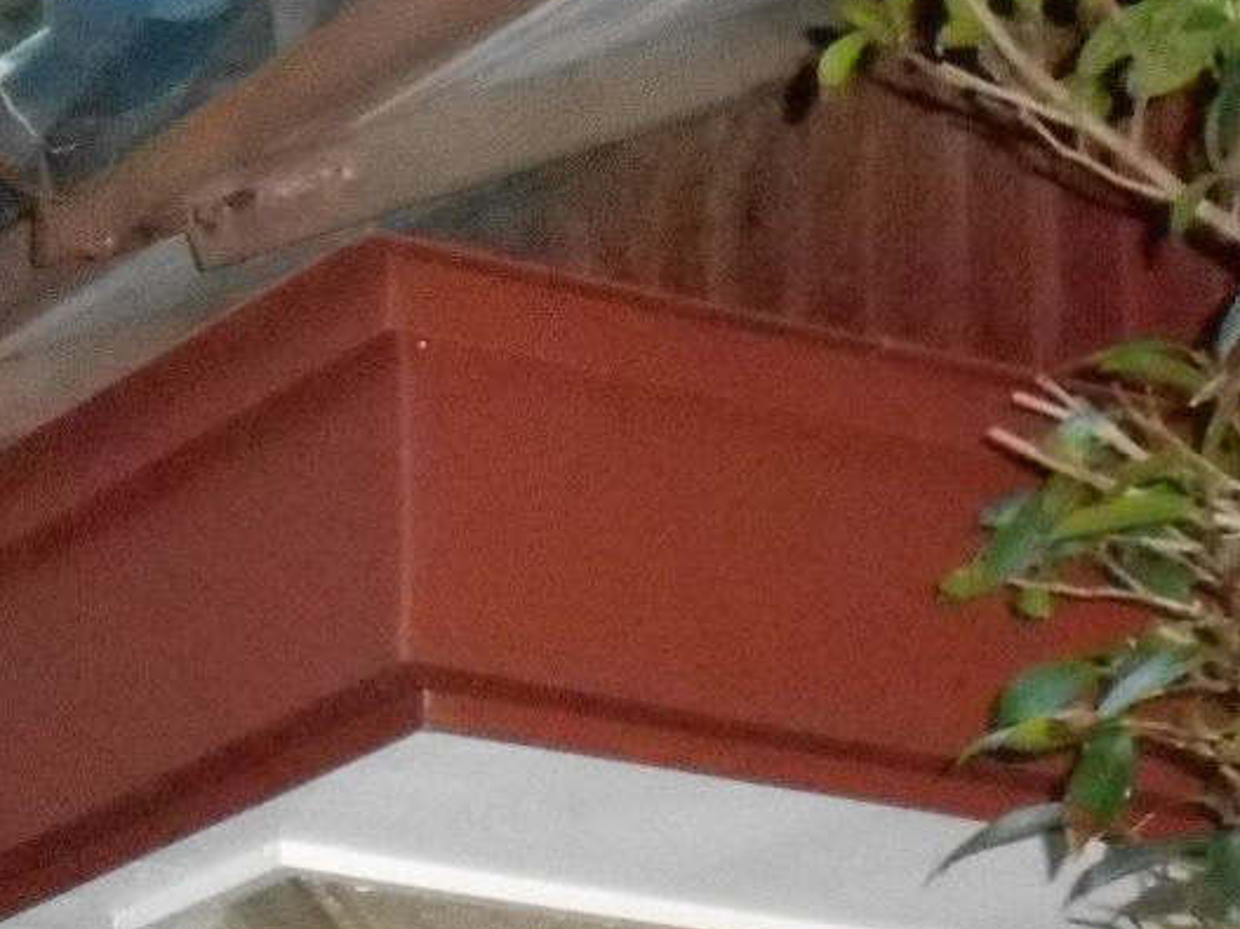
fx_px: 6088
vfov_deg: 8.7
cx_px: 56
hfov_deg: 11.5
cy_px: 924
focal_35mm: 170
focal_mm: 10
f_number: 5.2
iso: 1600
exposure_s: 1/60
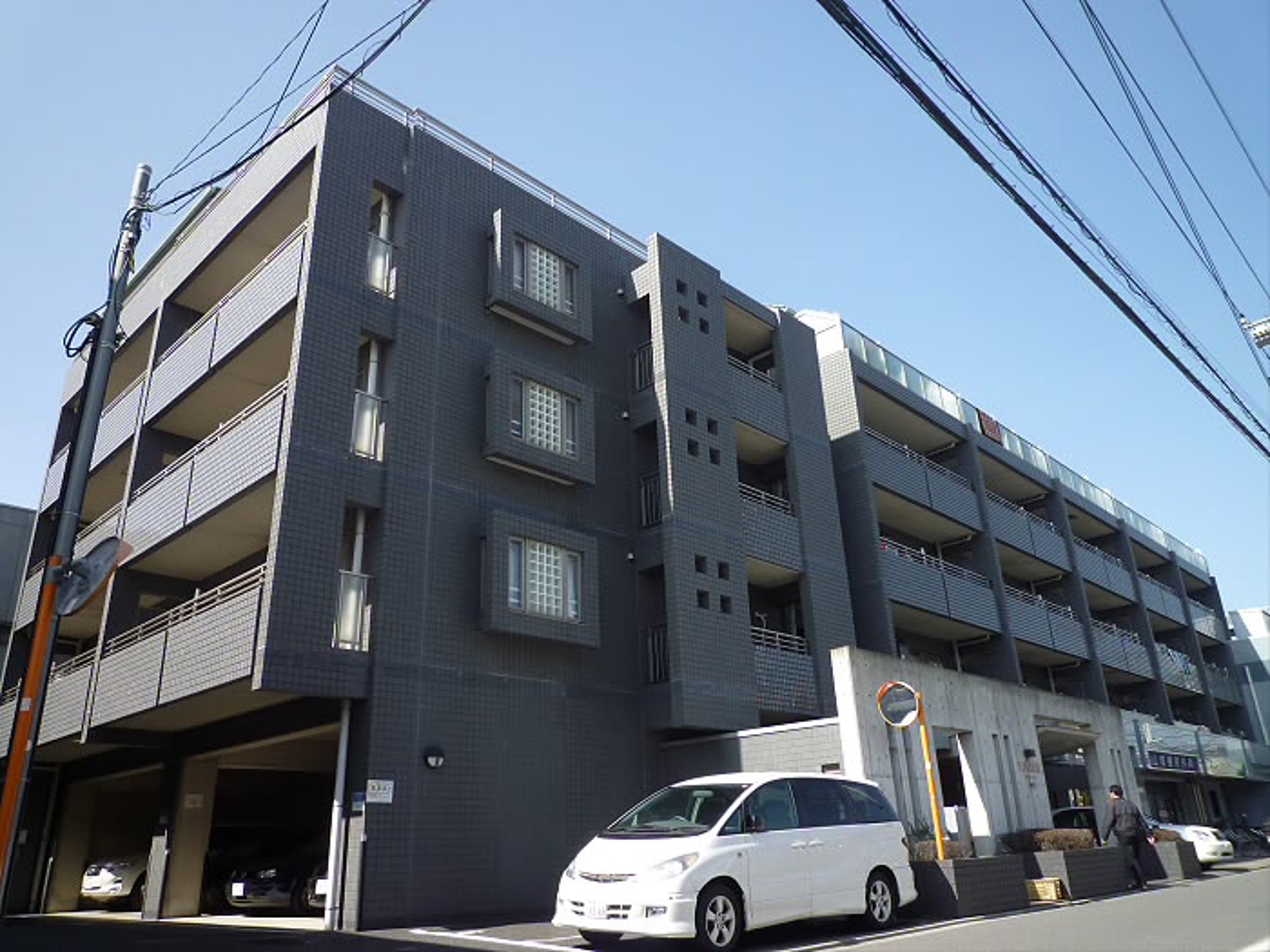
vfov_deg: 54.9
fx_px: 917
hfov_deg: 69.4
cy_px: 476
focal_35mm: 25
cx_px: 635
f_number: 2.8
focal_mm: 4.4
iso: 80
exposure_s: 1/500
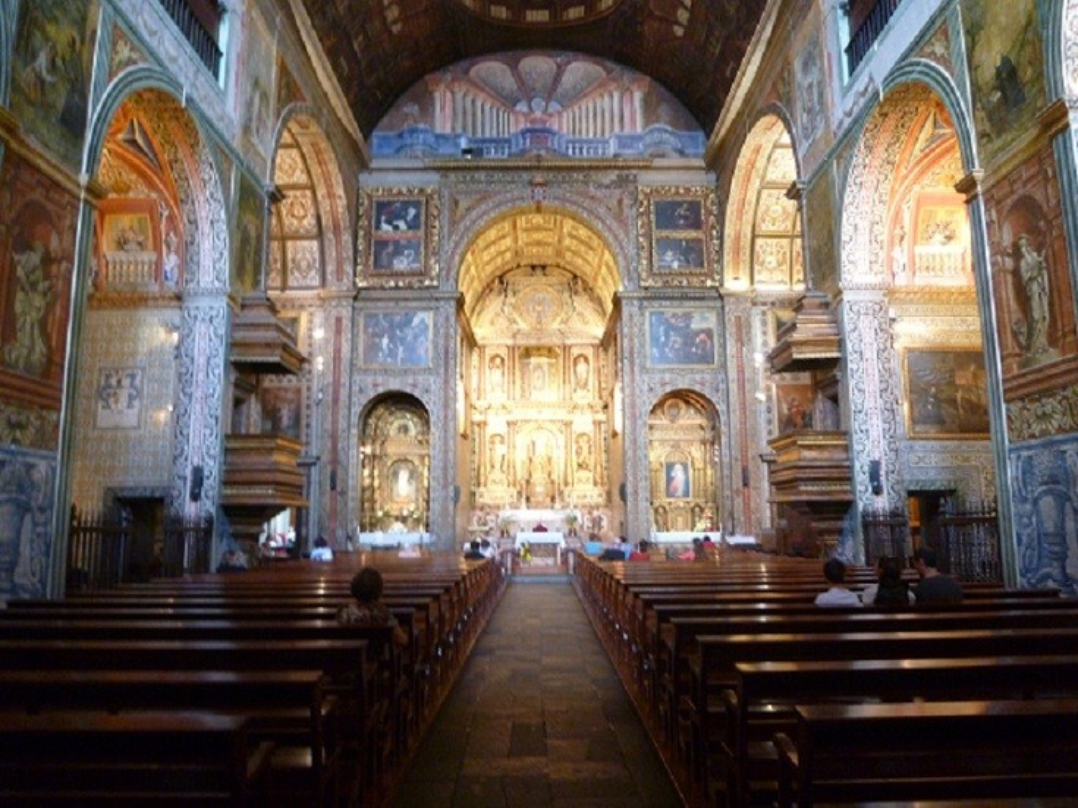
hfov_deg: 69.4
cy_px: 404
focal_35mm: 25
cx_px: 539
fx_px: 778
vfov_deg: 54.9
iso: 400
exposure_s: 1/4
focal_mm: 4.5
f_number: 2.8
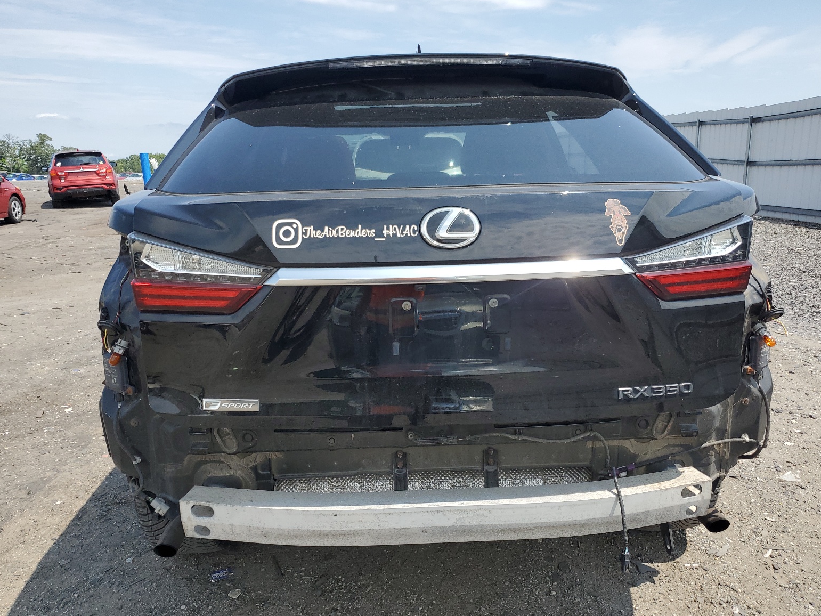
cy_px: 313
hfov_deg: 65.3
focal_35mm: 27
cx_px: 414
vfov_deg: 51.4
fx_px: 640
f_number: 1.5
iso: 50
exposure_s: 1/2500
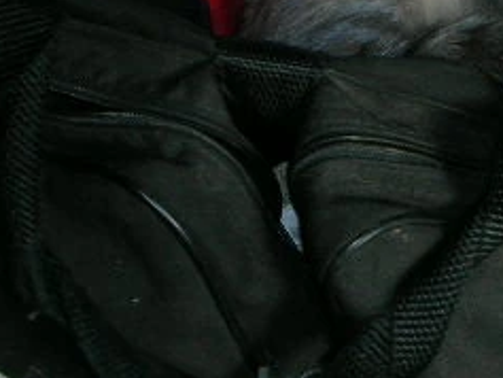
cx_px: 482
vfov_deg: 9.8
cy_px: 142
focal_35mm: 151
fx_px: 2195
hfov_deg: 12.9
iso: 50
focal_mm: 5.8
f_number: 3
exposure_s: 1/30
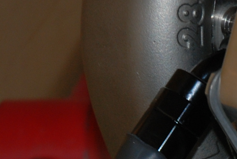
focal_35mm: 357
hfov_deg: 5.7
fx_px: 2353
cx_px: 388
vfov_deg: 3.8
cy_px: 336
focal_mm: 48
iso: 200
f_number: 4.5
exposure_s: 1/60
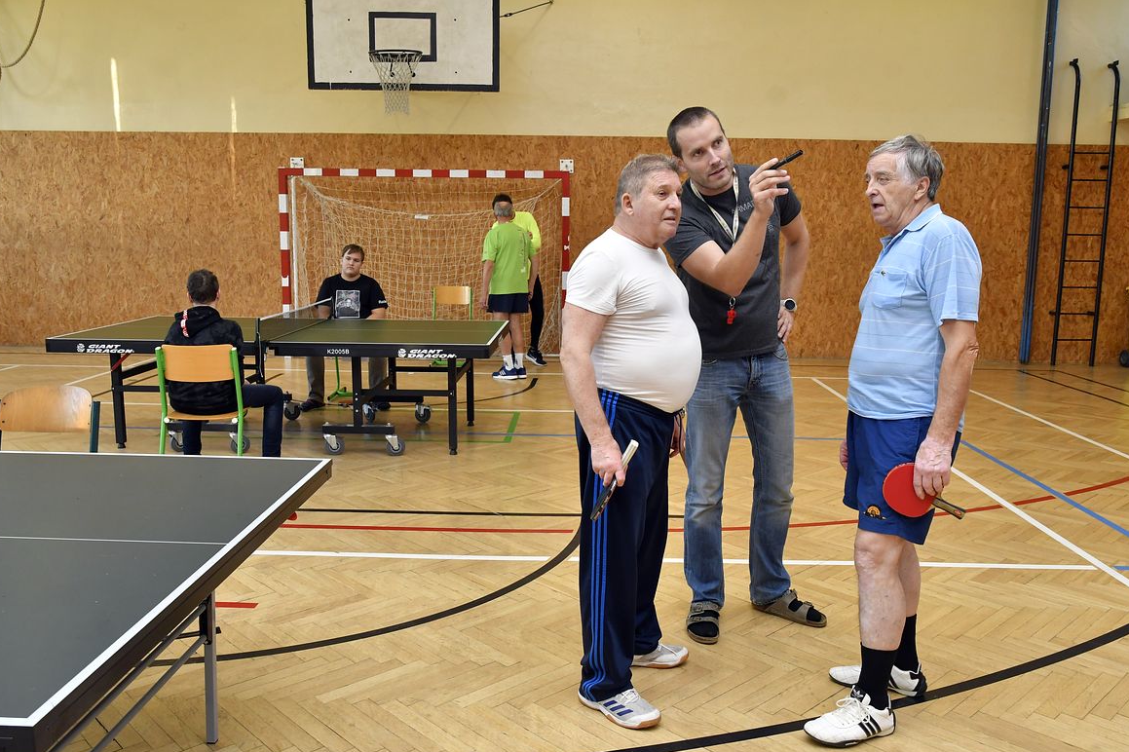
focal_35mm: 30
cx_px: 571
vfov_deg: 44.2
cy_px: 388
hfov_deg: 62.8
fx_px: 925
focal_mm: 19
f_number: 6.3
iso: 1250
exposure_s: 1/200
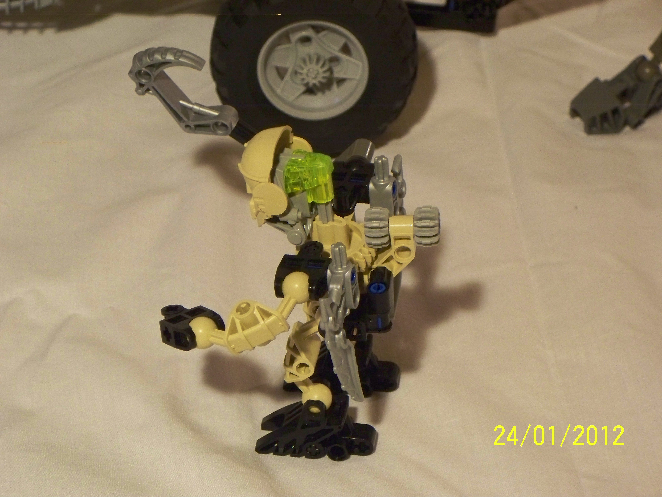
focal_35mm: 137
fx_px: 2620
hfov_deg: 14.4
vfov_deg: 10.8
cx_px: 331
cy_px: 248
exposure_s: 1/10
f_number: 4.4
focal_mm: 28.83
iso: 400
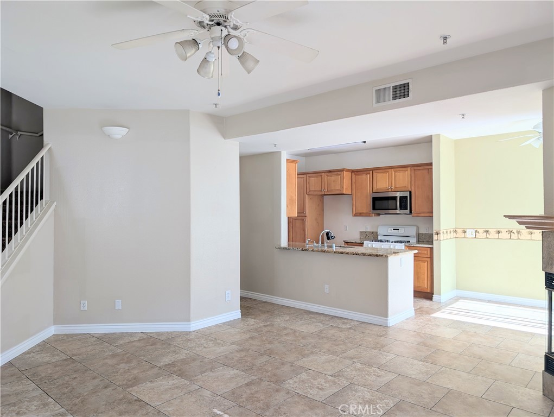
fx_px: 385
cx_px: 277
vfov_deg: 56.9
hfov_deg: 71.5
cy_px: 208
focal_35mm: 24
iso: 21
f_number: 1.68
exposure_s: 1/143
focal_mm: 6.9
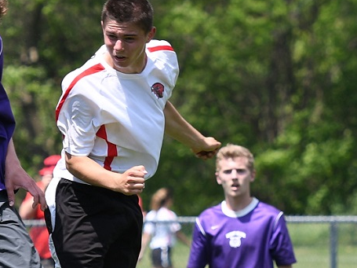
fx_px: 6201
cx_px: 71
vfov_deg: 2.5
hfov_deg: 3.3
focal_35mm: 601
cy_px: 169
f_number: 4.5
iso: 180
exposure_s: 1/1000
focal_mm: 145
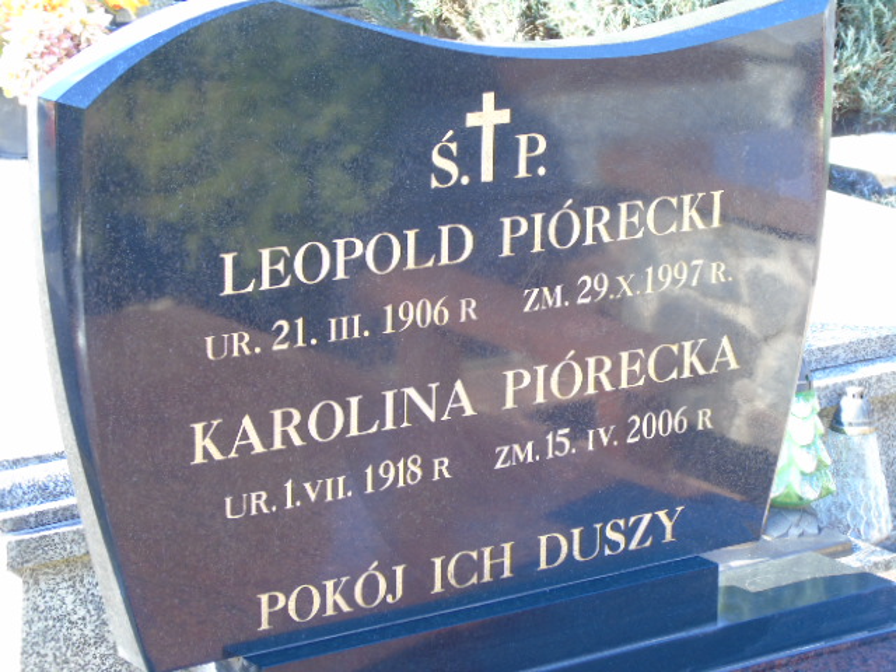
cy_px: 336
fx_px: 2795
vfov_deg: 13.7
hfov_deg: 18.2
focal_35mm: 108
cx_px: 448
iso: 160
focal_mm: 19
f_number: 4.4
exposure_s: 1/50
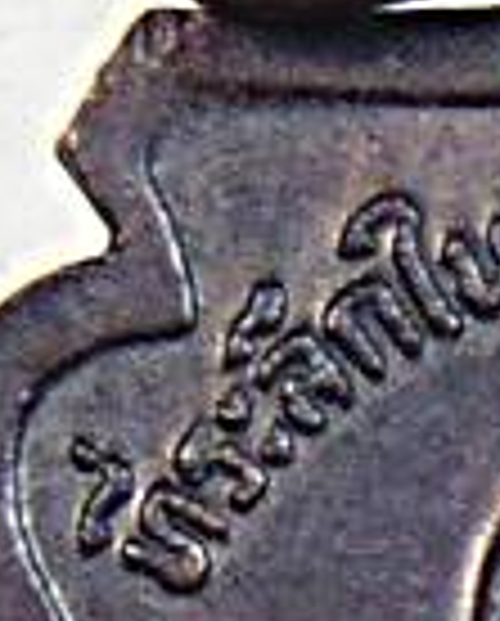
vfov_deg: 7.1
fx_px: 4941
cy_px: 878
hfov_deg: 5.7
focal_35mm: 268
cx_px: 743
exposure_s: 1/60
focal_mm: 12.8
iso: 80
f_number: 3.7
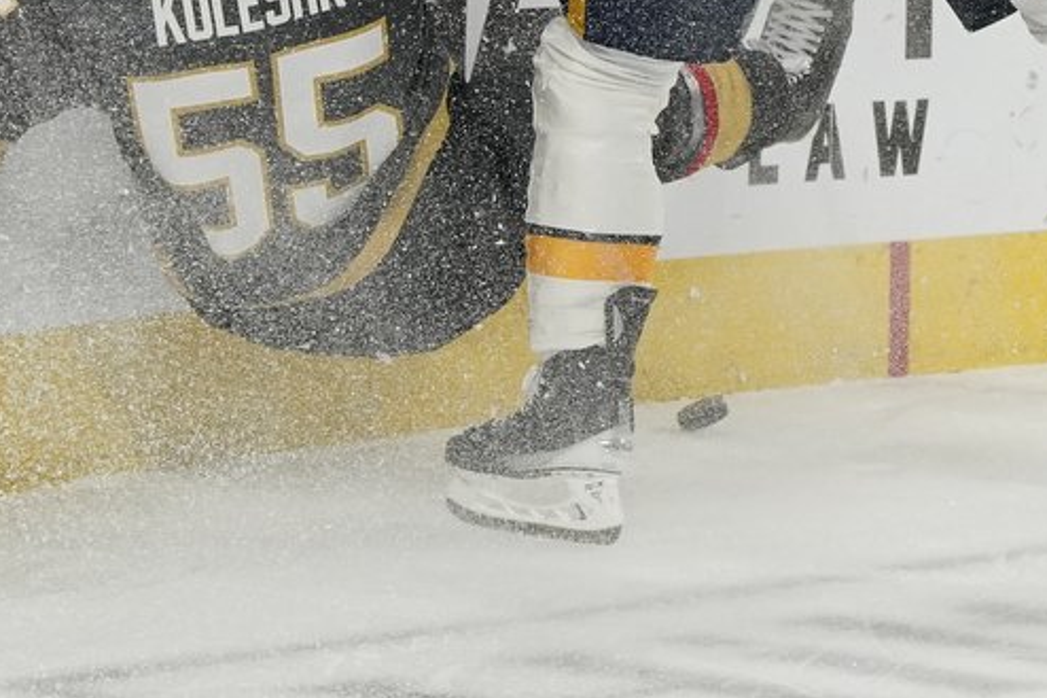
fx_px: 4942
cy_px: -98
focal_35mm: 170
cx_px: 687
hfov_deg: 12.1
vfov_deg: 8.0
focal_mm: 70
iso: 4000
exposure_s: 1/2000
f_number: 4
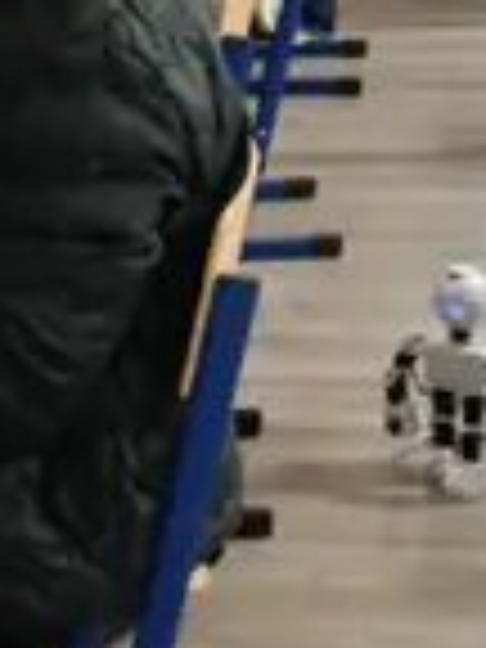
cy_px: 608
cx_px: 0
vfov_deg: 17.9
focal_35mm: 108
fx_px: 2022
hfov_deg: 13.5
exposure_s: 1/33.3
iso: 640
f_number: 1.8
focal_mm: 3.98
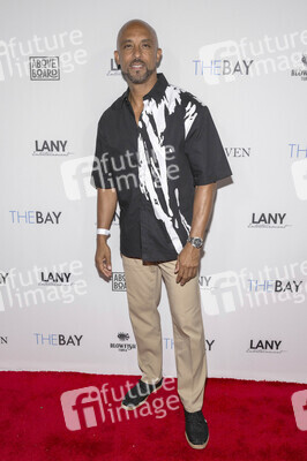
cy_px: 230
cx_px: 154
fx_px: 410
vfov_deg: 58.8
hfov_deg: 41.0
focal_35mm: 32
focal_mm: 32
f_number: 5.6
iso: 800
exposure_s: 1/200
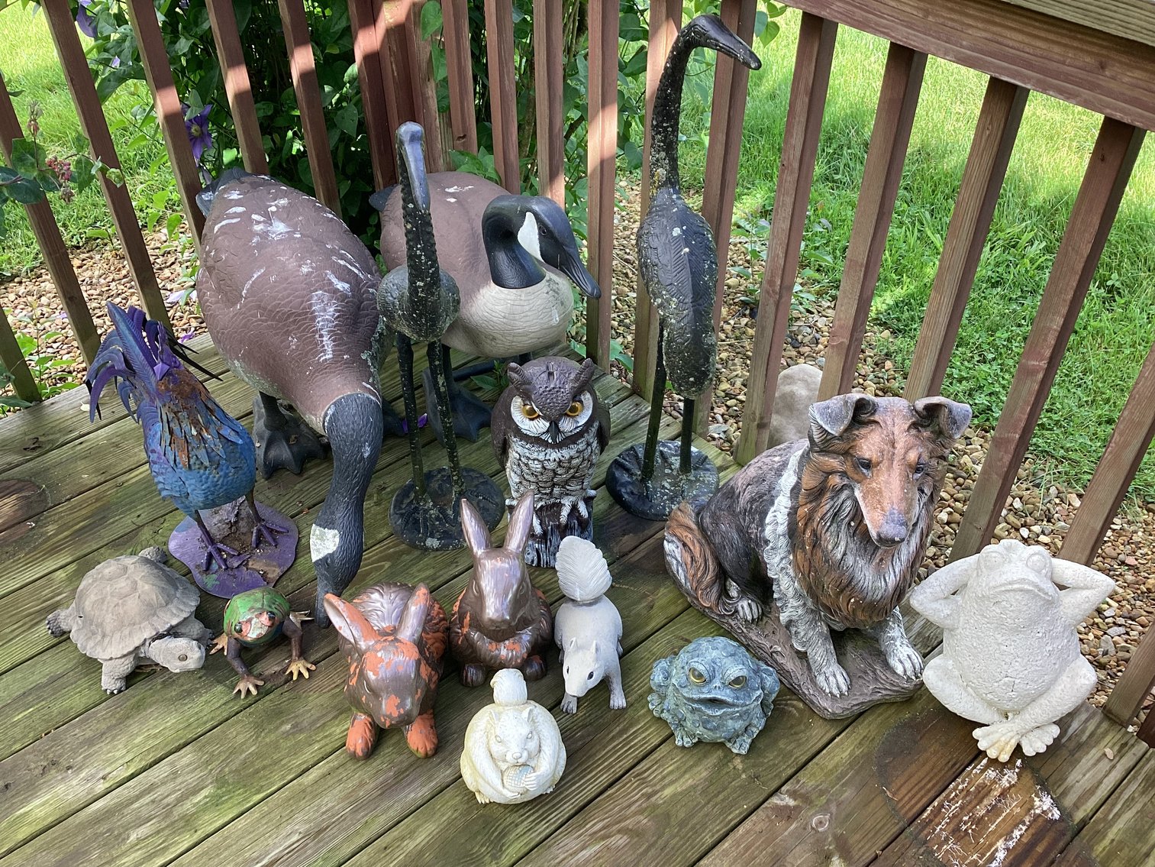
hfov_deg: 58.3
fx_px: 1034
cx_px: 578
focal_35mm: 31
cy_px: 434
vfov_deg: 45.4
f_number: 2.4
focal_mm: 3.3
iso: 50
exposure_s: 1/120
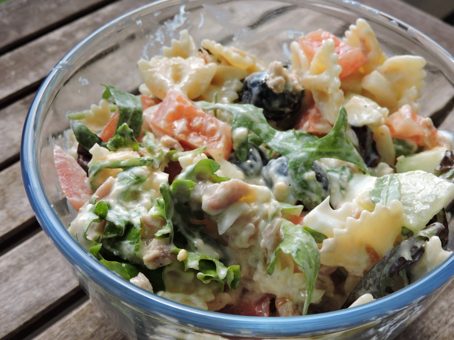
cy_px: 170
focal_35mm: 47
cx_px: 227
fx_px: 616
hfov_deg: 40.4
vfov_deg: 30.9
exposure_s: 1/400
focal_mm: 8.4
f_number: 3.5
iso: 100
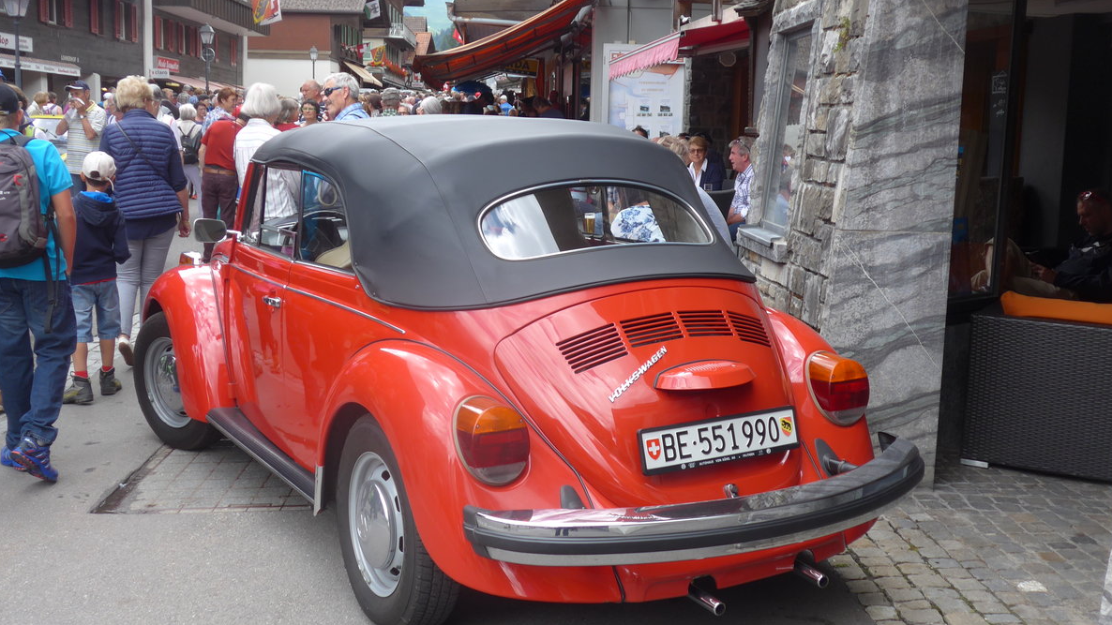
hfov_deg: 47.4
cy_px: 314
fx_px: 1268
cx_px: 558
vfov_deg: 27.7
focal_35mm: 43
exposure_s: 1/250
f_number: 2.8
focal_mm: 8
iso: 80
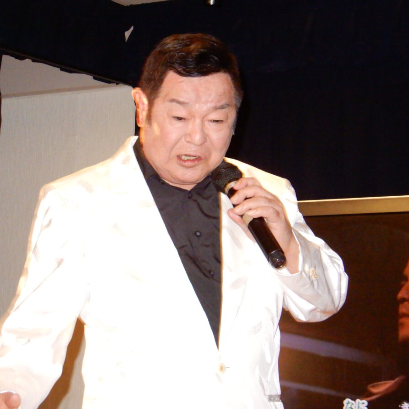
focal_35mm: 113
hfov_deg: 15.4
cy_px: 204
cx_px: 179
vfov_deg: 15.4
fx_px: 1511
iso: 1400
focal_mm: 16.9
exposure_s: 1/60
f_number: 5
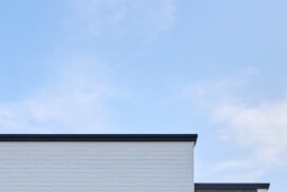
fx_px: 493
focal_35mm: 62
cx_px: 102
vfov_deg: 17.4
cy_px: 355
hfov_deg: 32.2
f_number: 8
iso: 100
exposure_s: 1/160
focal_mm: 16.5
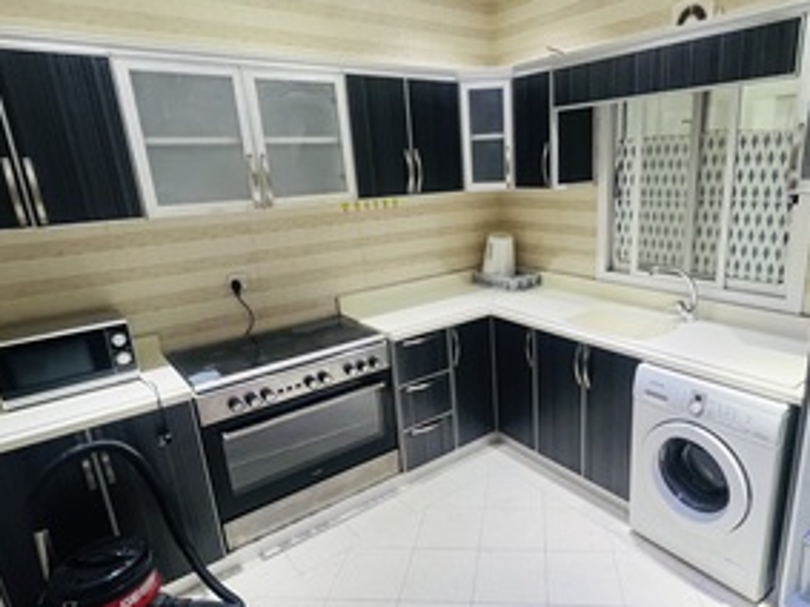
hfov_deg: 78.1
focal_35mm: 21
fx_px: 491
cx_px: 488
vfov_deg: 63.4
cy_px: 316
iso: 250
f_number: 1.8
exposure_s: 1/95
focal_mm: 1.57
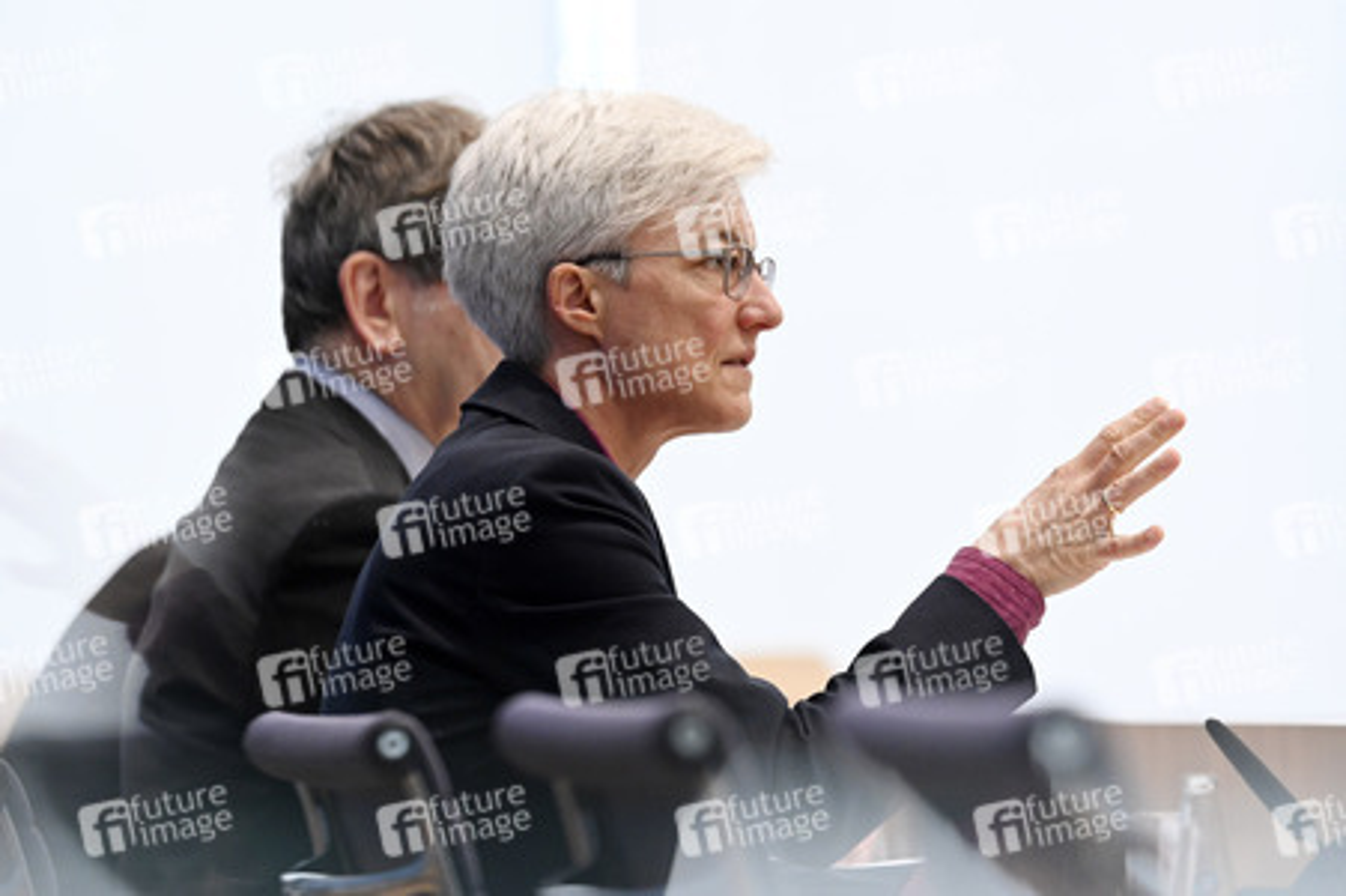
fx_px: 7472
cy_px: 448
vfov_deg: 6.9
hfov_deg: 10.3
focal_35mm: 200
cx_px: 673
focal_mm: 200
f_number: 5
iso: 3200
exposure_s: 1/640
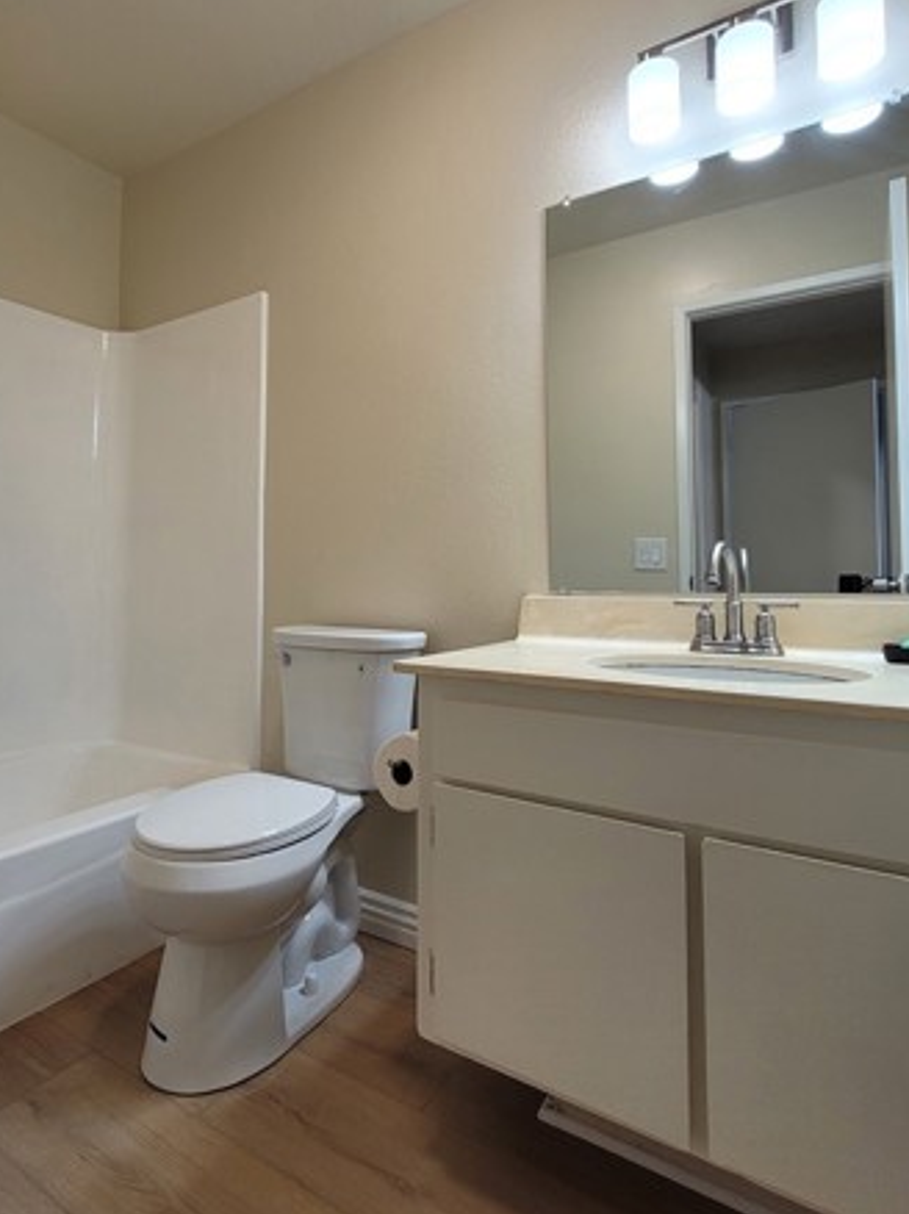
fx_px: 666
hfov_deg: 68.2
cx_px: 380
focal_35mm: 19
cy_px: 527
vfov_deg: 84.2
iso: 80
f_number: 2.2
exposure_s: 1/60
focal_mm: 1.74
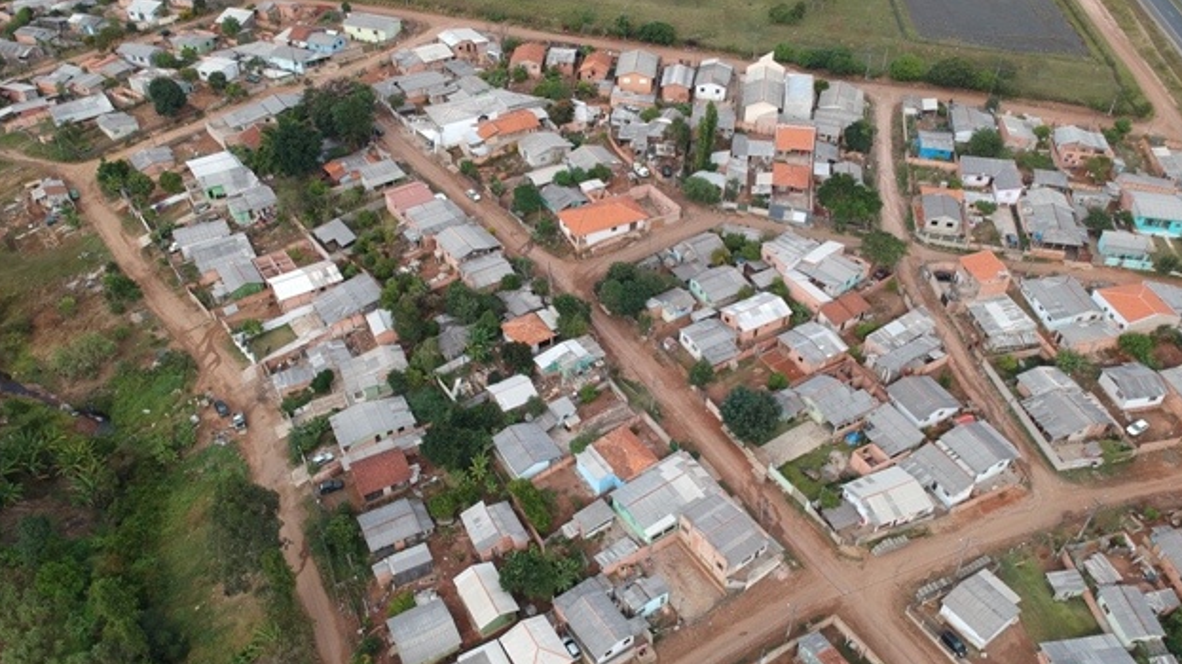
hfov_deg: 67.9
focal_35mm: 28
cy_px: 349
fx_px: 877
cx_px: 586
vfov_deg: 41.4
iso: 100
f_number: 2.6
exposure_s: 1/320
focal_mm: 4.49
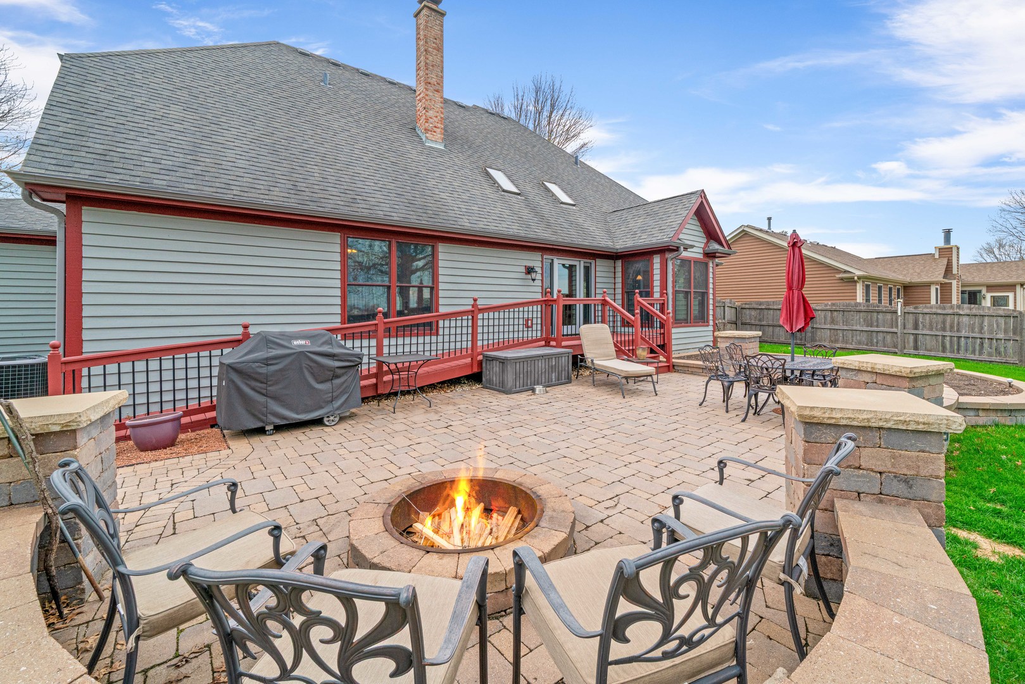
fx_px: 399
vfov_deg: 81.2
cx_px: 512
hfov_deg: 104.2
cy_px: 342
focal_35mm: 14
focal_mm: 14
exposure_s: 1/80
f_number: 11
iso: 800
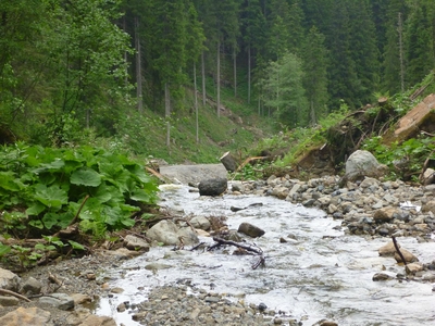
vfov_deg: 15.1
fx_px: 1232
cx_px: 218
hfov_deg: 20.0
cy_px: 163
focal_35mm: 98
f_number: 5.7
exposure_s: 1/160
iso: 400
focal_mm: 17.4
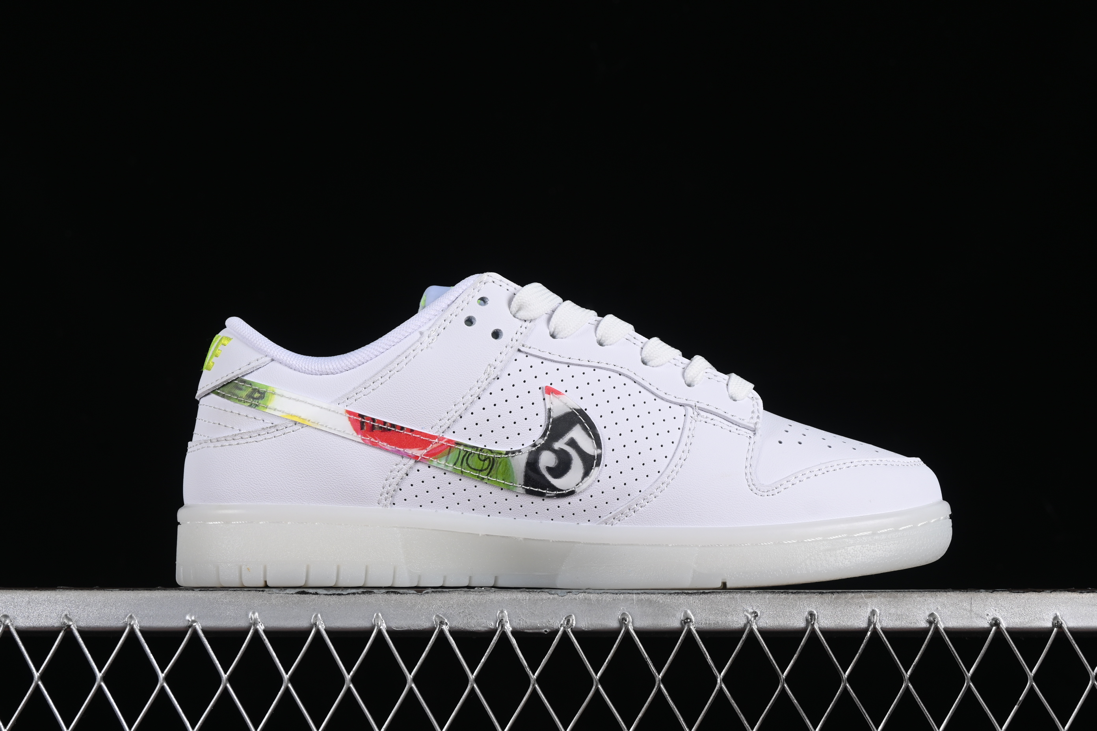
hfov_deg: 27.0
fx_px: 2285
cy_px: 366
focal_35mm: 75
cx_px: 548
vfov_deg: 18.2
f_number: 8
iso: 160
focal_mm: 50
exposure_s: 1/80
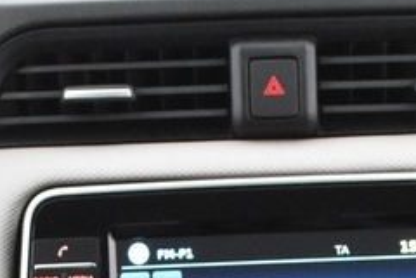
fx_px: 2103
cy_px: 827
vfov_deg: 6.8
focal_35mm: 182
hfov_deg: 11.3
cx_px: 265
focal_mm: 18
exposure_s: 1/20
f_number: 3.5
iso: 3200
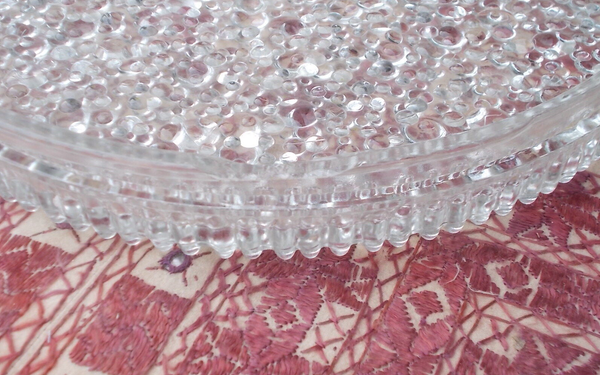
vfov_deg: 27.4
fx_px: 768
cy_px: 184
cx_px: 302
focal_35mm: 47
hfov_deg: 42.7
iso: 80
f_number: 4.2
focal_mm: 7.9
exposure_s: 1/100
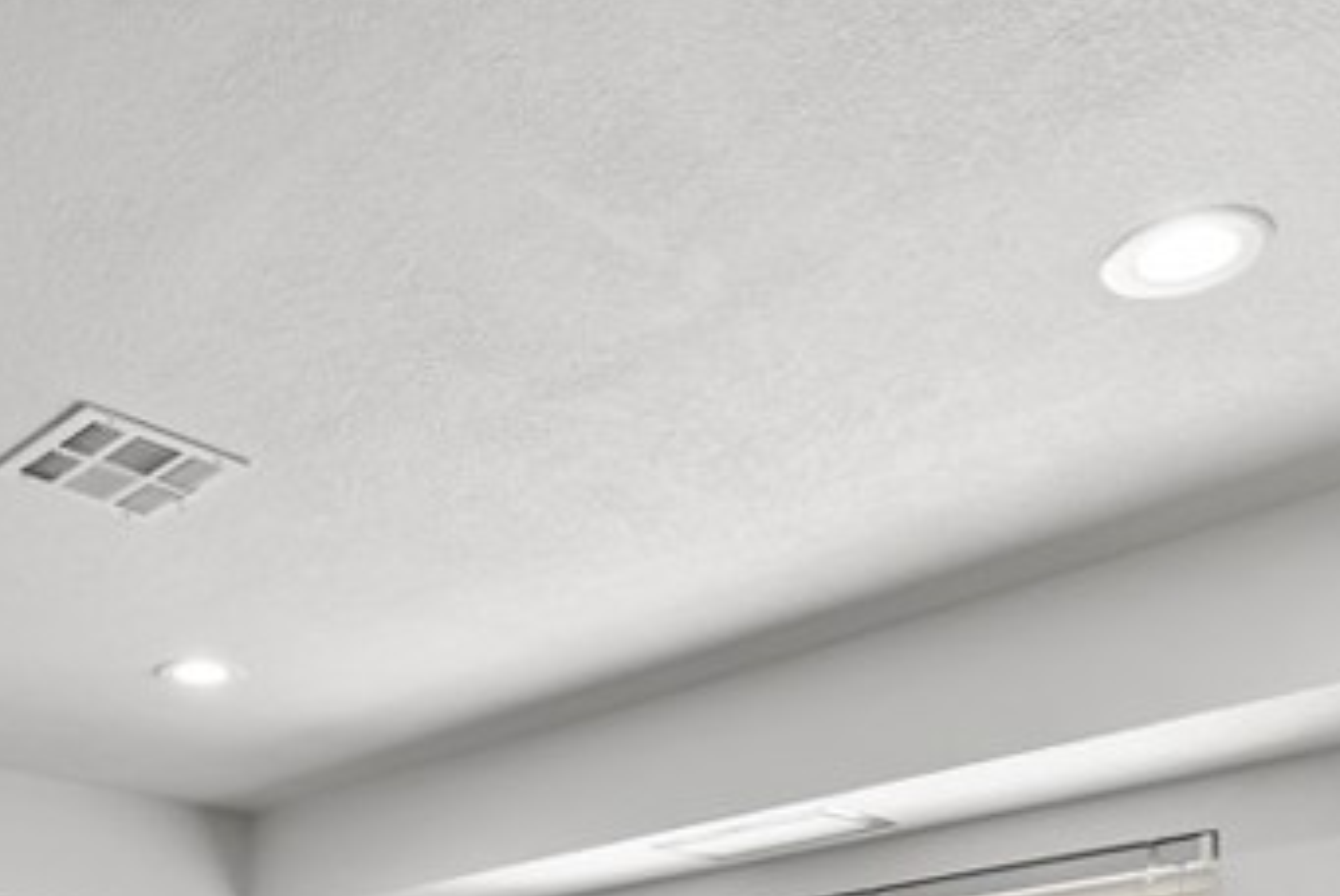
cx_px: 362
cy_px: 1252
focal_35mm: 45
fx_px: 1676
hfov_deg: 42.4
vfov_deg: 24.8
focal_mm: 15
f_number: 9
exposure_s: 1/6
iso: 250
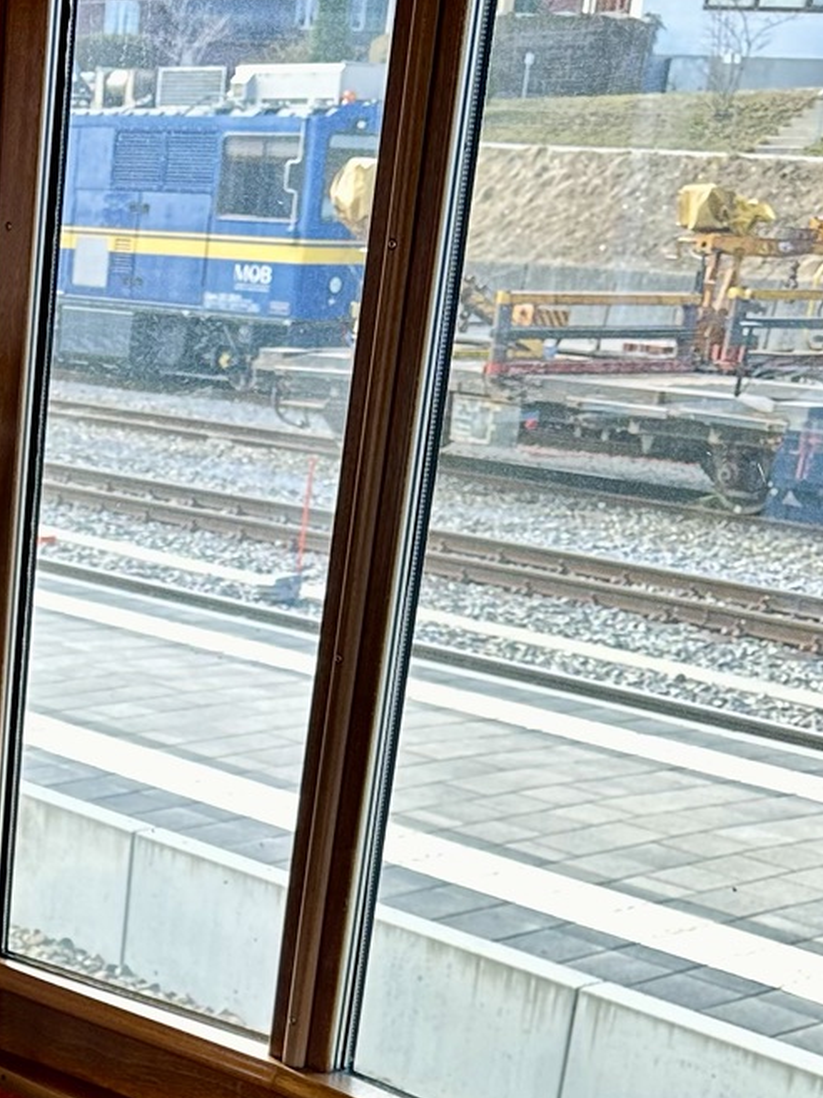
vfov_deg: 25.2
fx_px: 2316
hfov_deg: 18.7
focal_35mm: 73
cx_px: -262
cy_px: 1143
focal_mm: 6.86
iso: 64
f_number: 1.78
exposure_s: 1/100
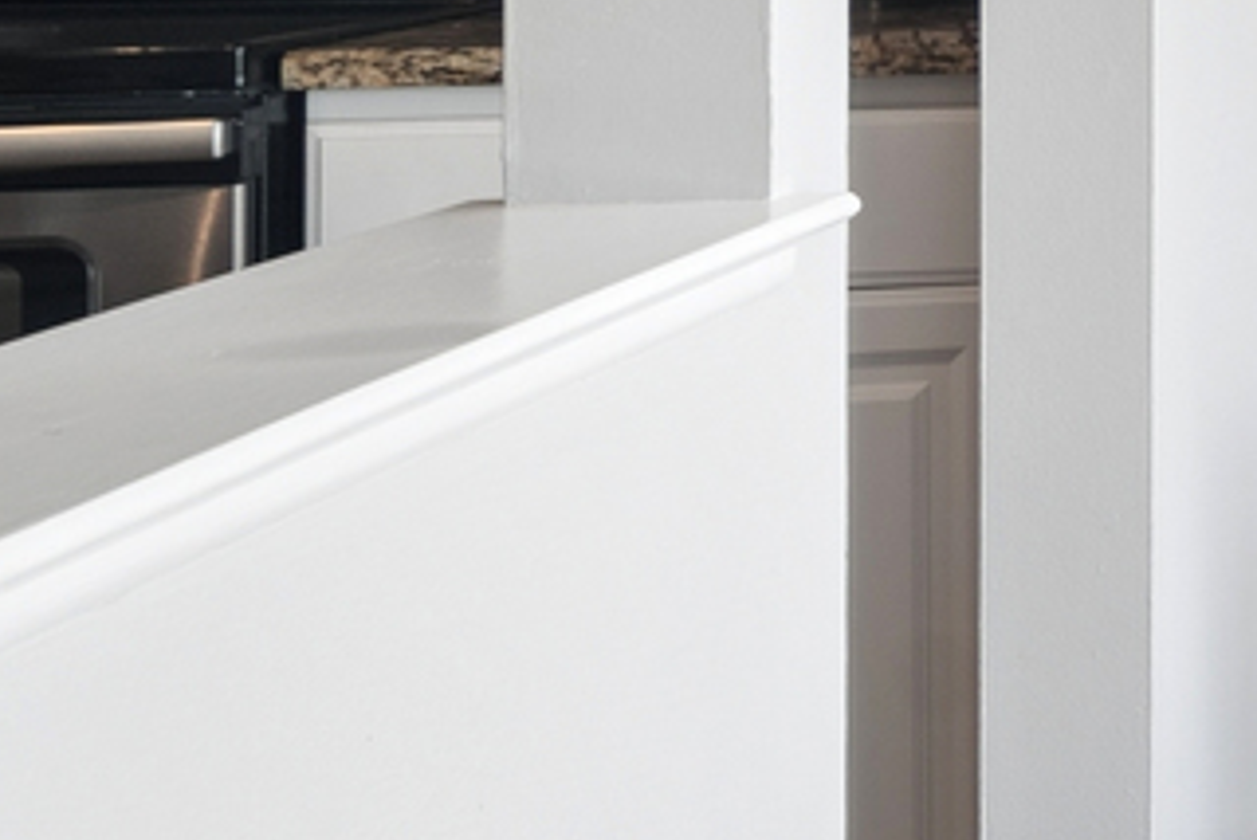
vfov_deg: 14.3
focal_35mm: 91
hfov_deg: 14.2
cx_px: 3091
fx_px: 3180
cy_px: -330
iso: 200
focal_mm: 12
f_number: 8
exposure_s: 1/10
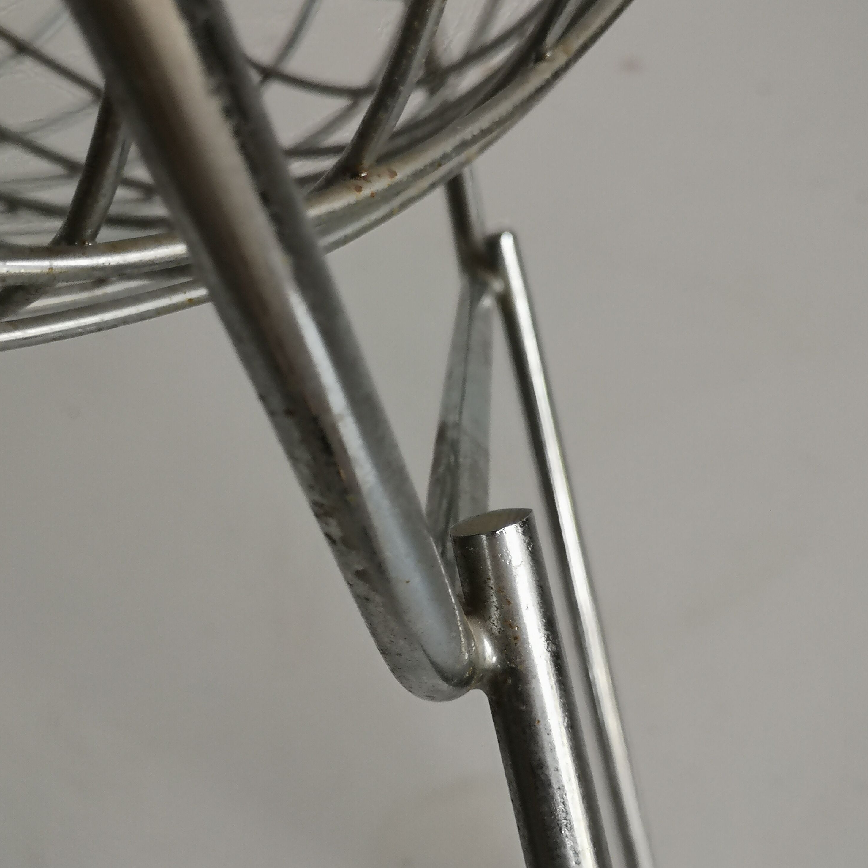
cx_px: 430
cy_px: 308
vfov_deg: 39.7
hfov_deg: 40.0
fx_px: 1192
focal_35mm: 42
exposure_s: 1/122
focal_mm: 3.95
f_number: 1.8
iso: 50
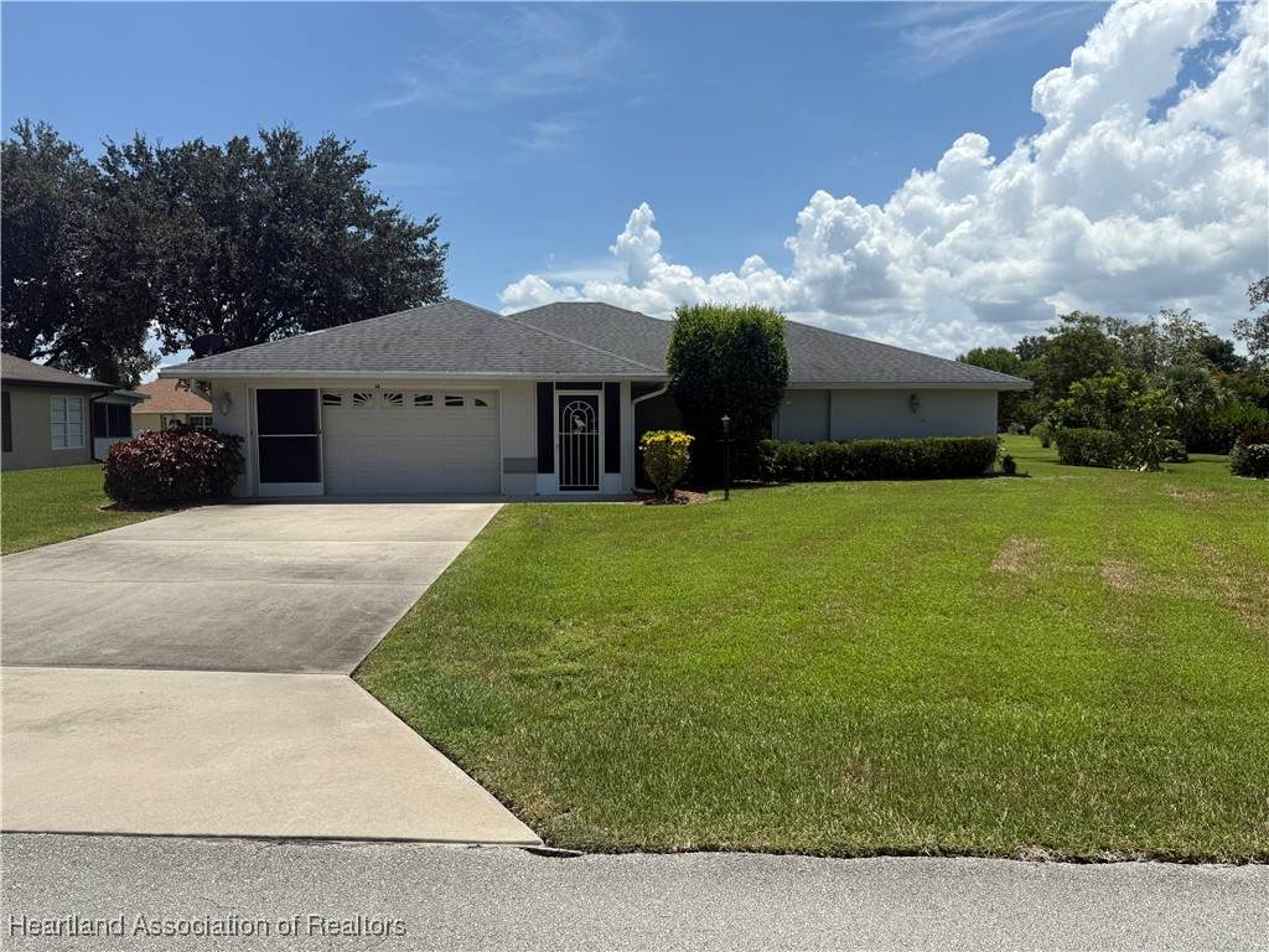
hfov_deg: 71.6
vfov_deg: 56.8
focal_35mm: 24
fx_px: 880
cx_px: 634
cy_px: 476
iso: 80
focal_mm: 6.76
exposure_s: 1/8130
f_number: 1.78
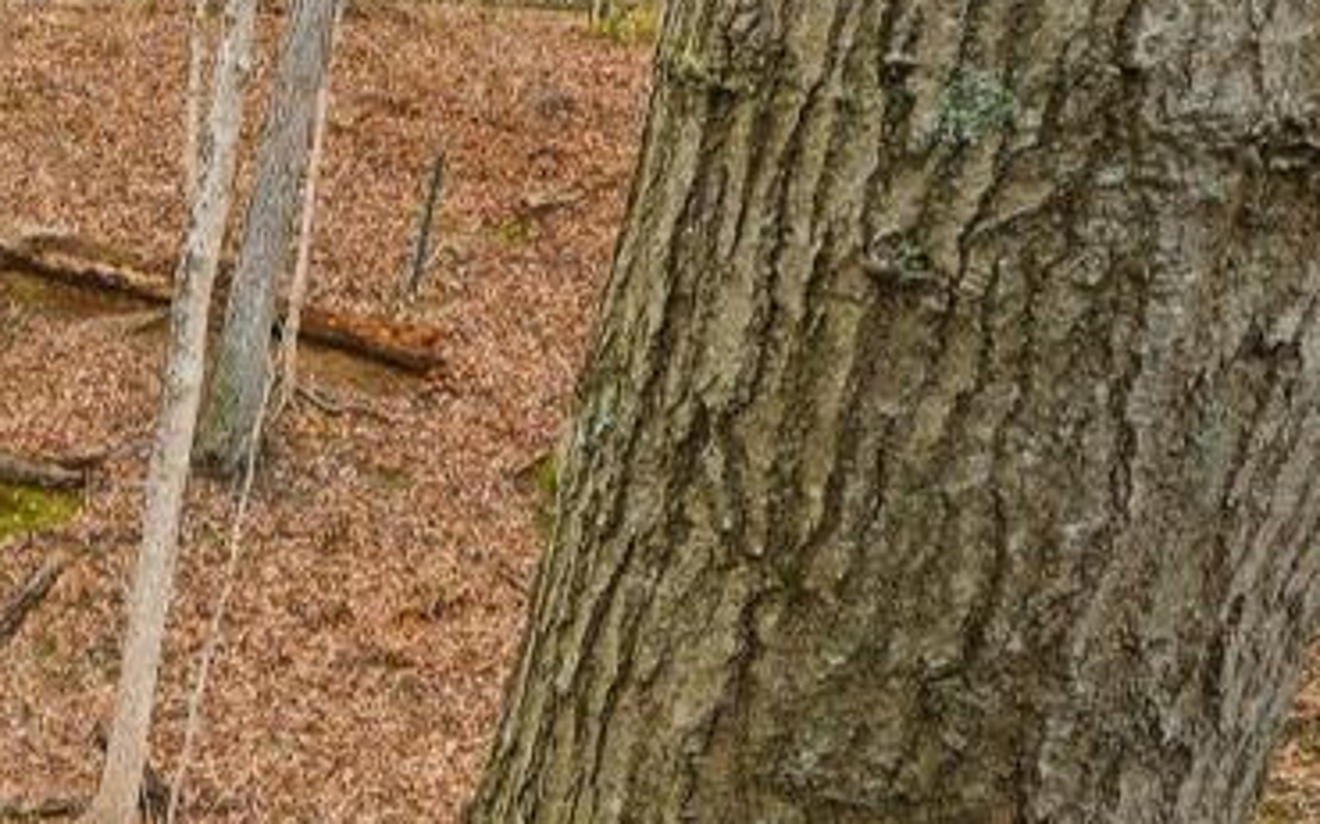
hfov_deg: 24.2
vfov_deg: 20.9
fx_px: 2230
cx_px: -763
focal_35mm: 62
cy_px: 441
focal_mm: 10
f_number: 4
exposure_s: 1/2000
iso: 100
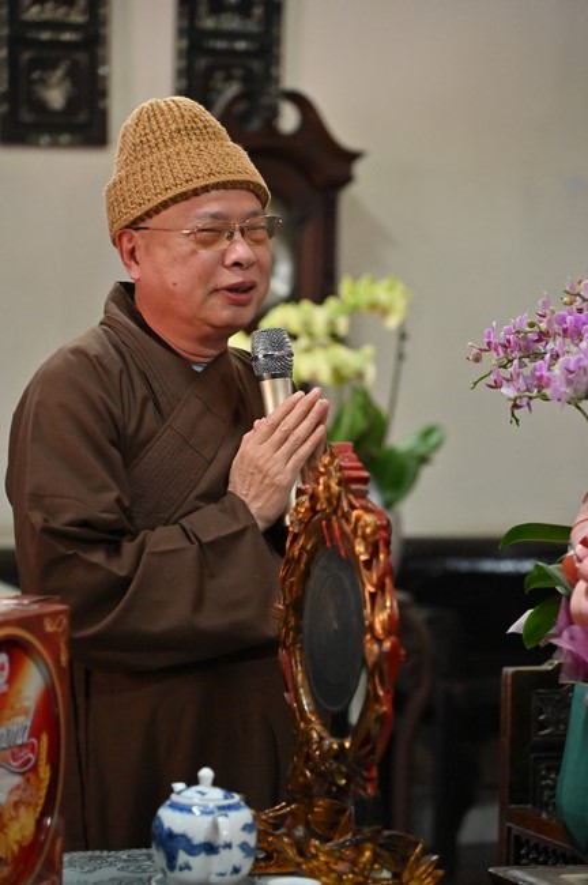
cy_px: 442
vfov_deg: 17.1
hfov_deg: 11.4
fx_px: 2946
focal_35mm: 120
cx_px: 294
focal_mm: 120
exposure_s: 1/100
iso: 4000
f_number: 4
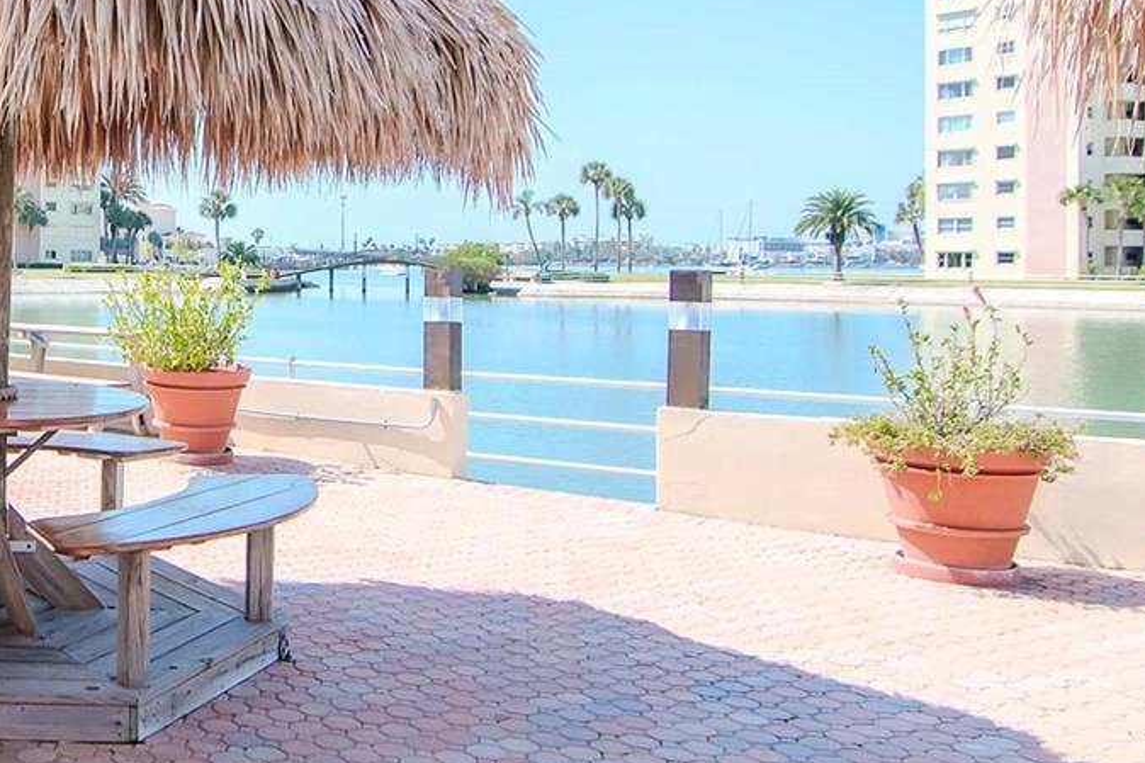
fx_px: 1246
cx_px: 53
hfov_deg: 43.7
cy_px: 262
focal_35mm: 39
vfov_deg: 33.8
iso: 400
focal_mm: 11
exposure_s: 1/2000
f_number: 5
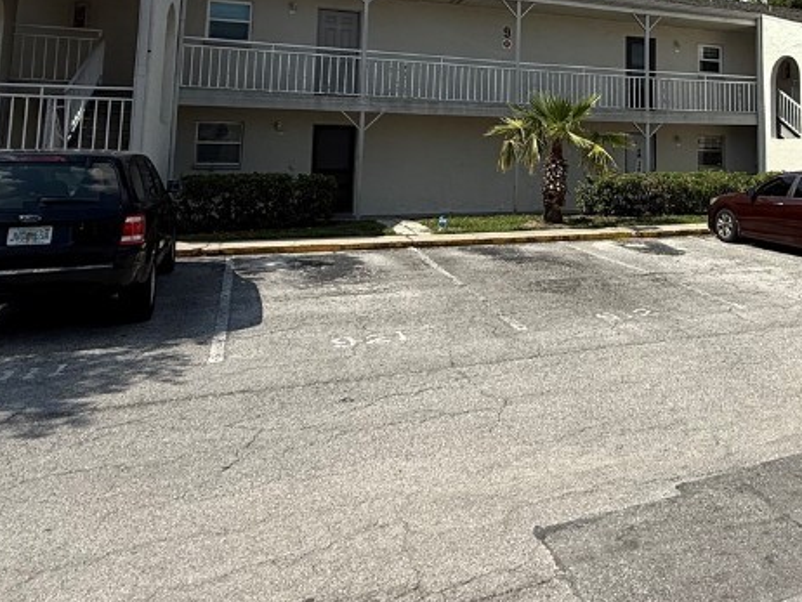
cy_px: 88
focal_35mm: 31
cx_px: 616
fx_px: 719
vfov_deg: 42.6
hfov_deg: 55.1
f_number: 2.2
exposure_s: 1/2410
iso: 50
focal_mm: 2.22
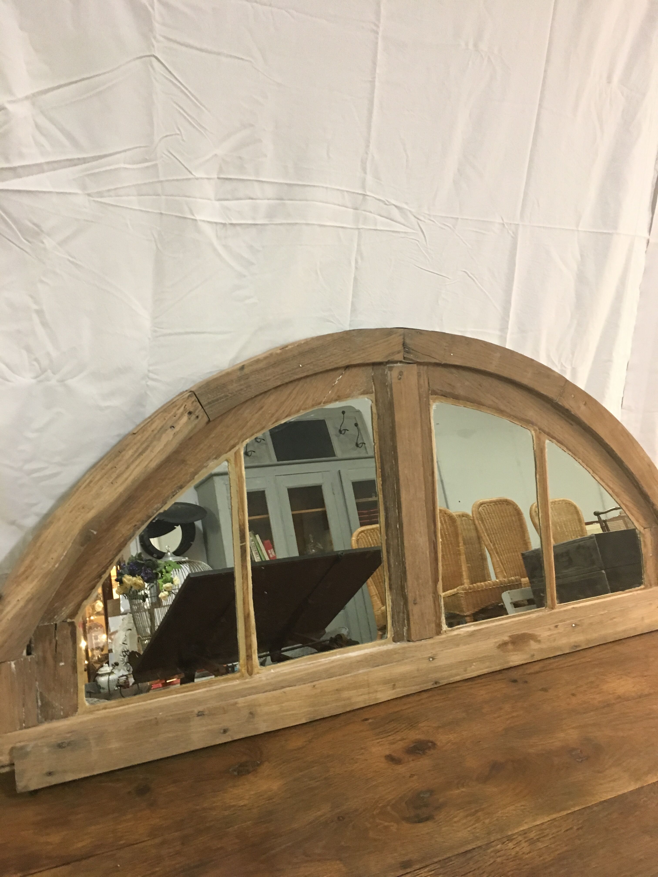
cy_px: 438
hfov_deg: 48.2
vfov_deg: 61.7
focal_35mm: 29
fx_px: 735
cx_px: 329
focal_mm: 4.15
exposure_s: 1/33
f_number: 2.2
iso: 200
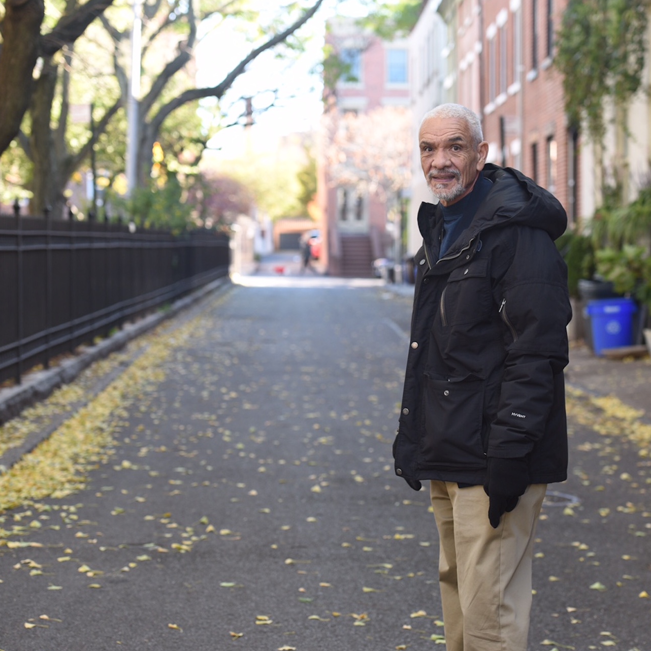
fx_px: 1915
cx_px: 425
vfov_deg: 19.3
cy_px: 326
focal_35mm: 90
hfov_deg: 19.2
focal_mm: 70
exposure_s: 1/160
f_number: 4
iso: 400
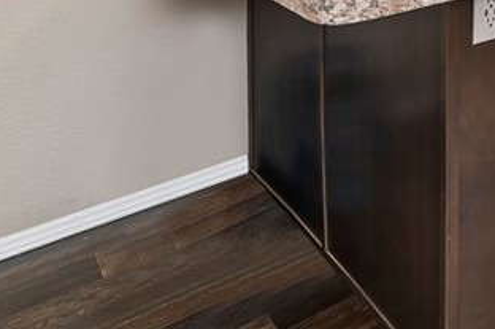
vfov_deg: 23.2
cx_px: 655
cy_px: -172
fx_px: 632
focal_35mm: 46
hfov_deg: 31.8
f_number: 10
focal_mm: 14
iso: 500
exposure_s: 1/13
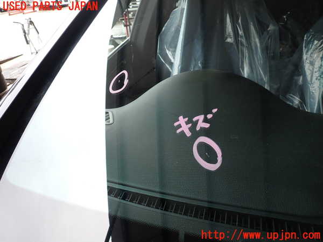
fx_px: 233
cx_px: 162
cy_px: 121
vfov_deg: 54.9
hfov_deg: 69.4
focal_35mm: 25
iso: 100
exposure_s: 1/100
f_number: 2.8
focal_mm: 4.5
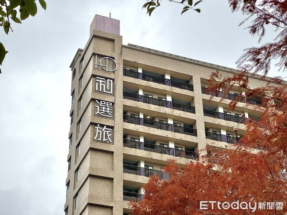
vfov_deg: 19.1
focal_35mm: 77
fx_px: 638
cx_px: 144
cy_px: 108
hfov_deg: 25.3
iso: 25
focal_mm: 9
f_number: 2.8
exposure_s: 1/372
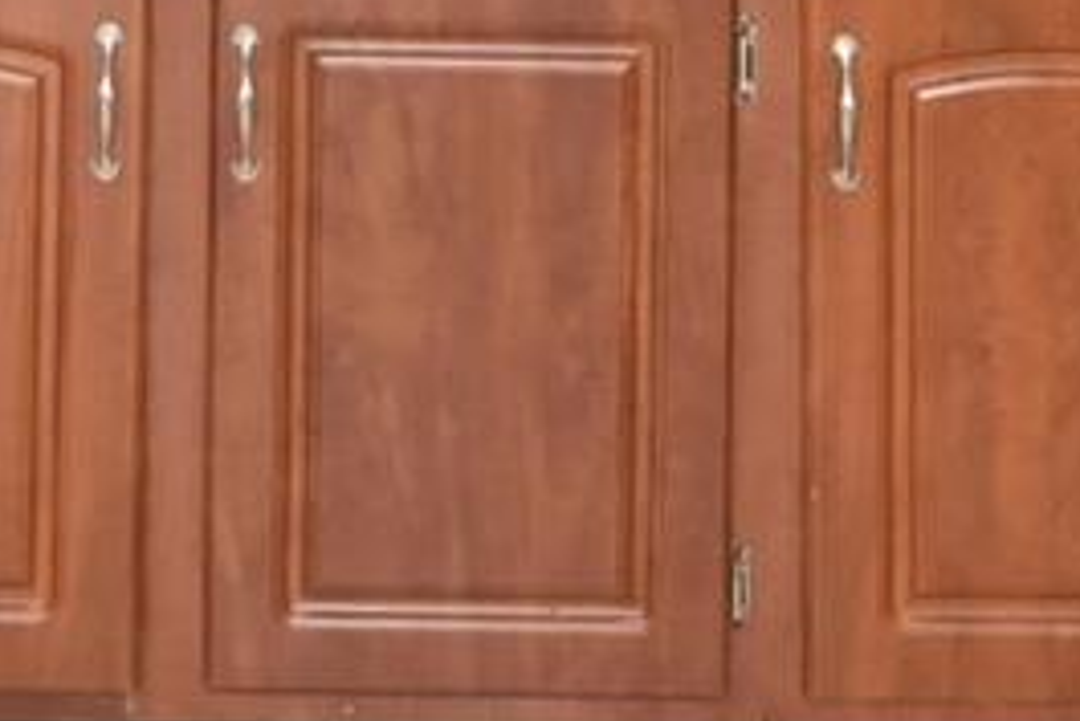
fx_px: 4172
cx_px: 322
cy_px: -758
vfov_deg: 9.2
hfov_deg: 14.7
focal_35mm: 139
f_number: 13
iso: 1600
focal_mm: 18
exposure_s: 1/40
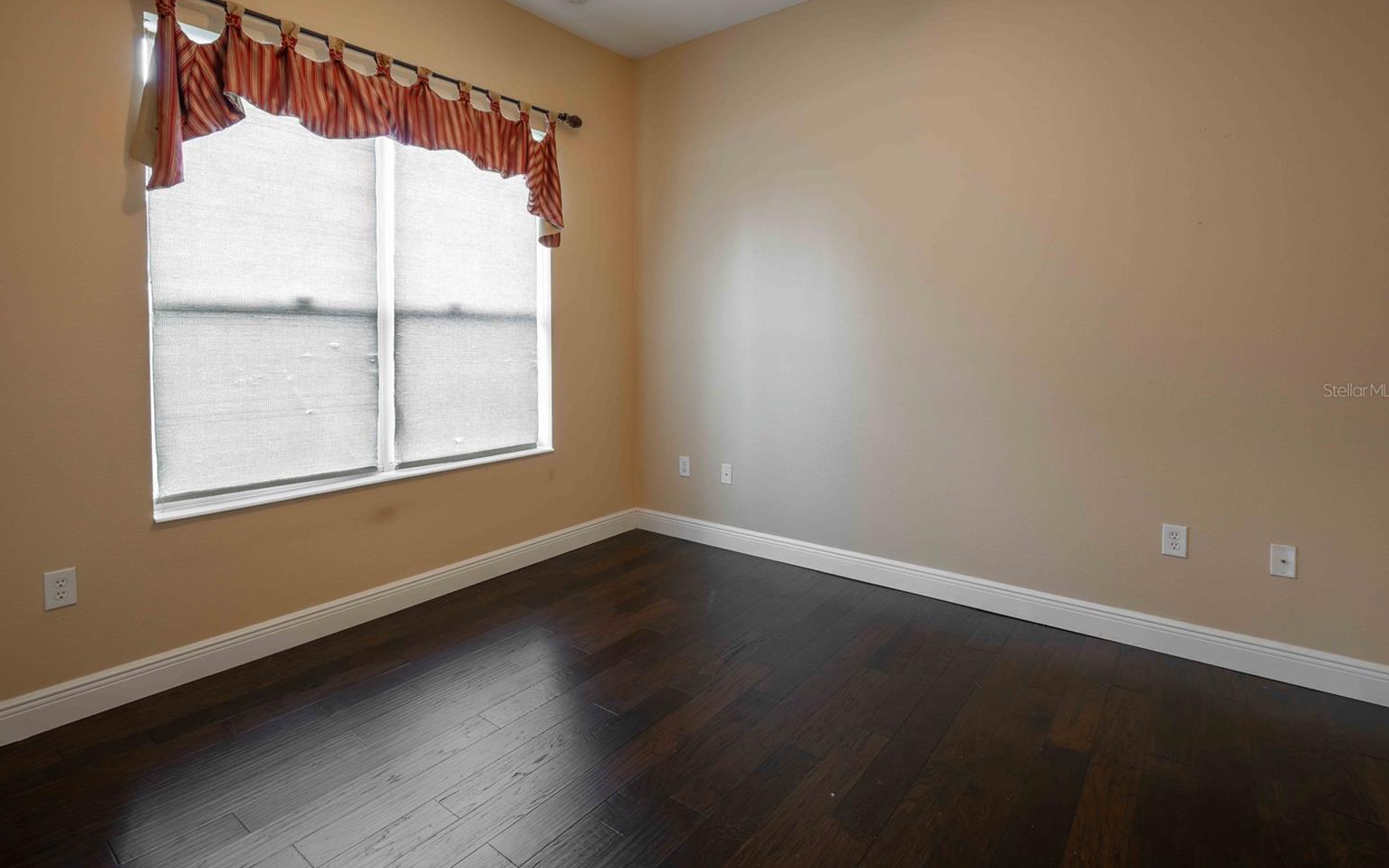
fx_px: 644
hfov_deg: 94.3
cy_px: 390
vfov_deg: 67.8
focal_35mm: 17
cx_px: 679
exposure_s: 1/3
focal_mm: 16
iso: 200
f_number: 8
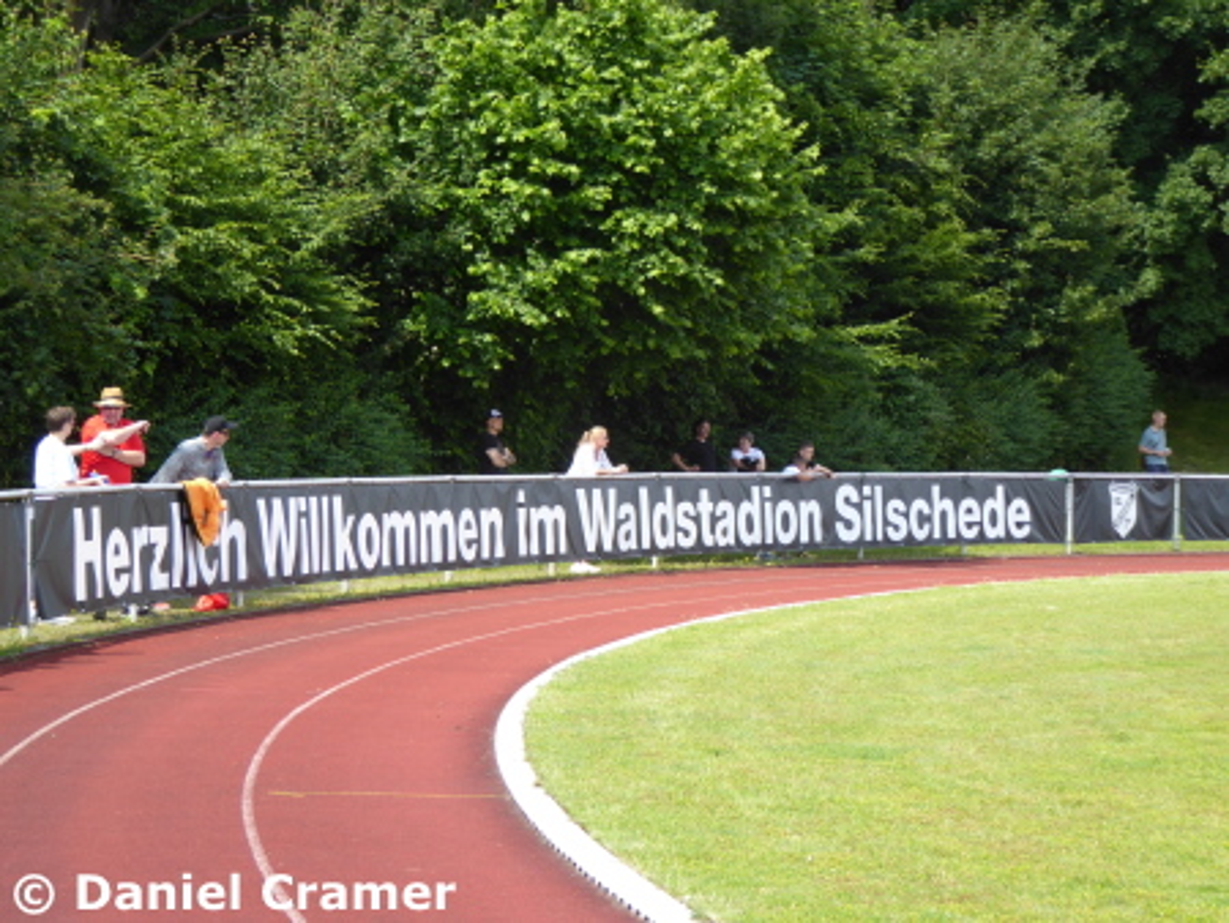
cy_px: 462
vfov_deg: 16.4
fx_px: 3197
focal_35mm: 90
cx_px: 614
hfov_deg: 21.8
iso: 80
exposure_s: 1/125
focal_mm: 16.1
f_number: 4.9
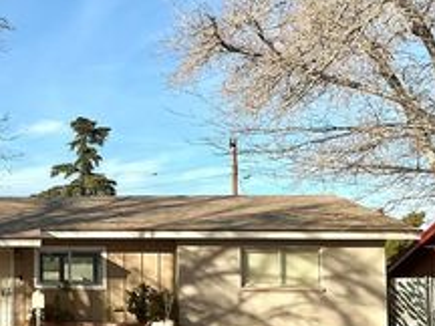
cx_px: -48
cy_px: 214
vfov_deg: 21.9
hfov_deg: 26.6
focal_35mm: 67
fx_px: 842
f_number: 1.8
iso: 25
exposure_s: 1/1786
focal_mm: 3
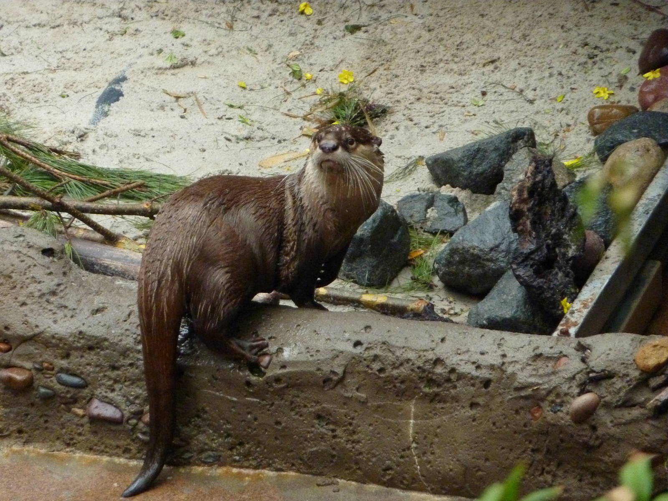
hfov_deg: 6.6
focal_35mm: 300
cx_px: 334
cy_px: 250
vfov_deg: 5.0
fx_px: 5789
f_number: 4.9
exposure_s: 1/500
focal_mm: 49.2
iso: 800
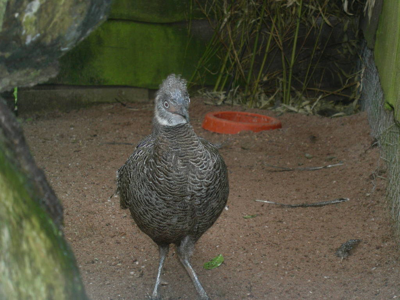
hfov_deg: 15.6
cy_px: 150
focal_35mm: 126
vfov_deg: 11.8
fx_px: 1456
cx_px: 200
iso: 200
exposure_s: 1/120
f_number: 5.2
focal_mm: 26.3
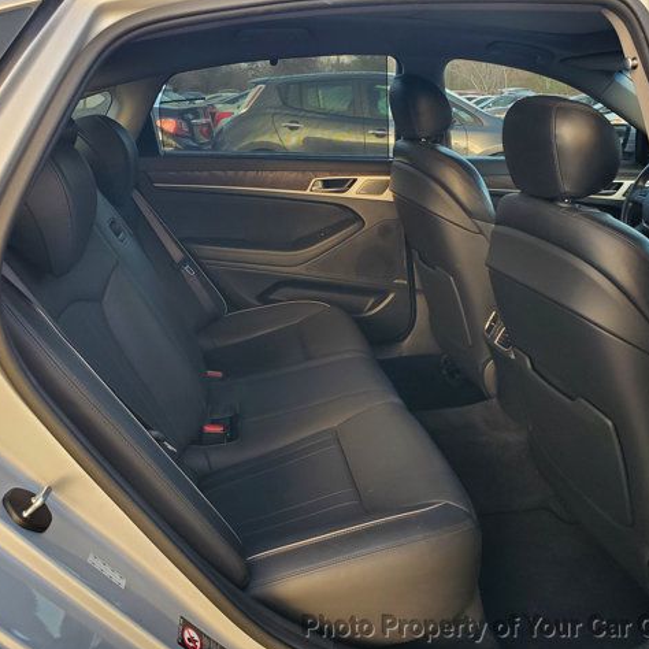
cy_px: 326
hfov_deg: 52.5
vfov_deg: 52.5
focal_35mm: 31
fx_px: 658
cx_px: 352
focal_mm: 4.3
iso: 125
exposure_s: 1/100
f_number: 2.4
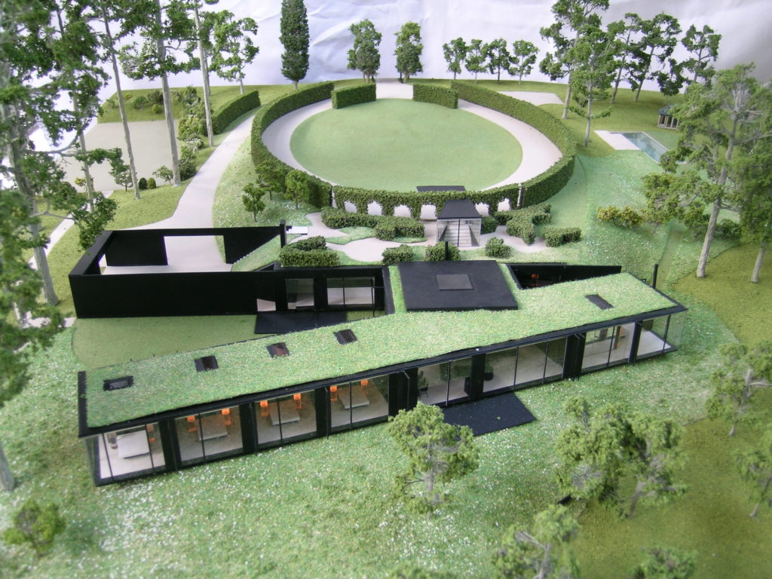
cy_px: 290
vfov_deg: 45.4
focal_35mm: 31
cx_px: 386
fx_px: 691
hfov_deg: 58.4
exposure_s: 1/13.6
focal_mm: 6.5
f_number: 2.9
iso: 50
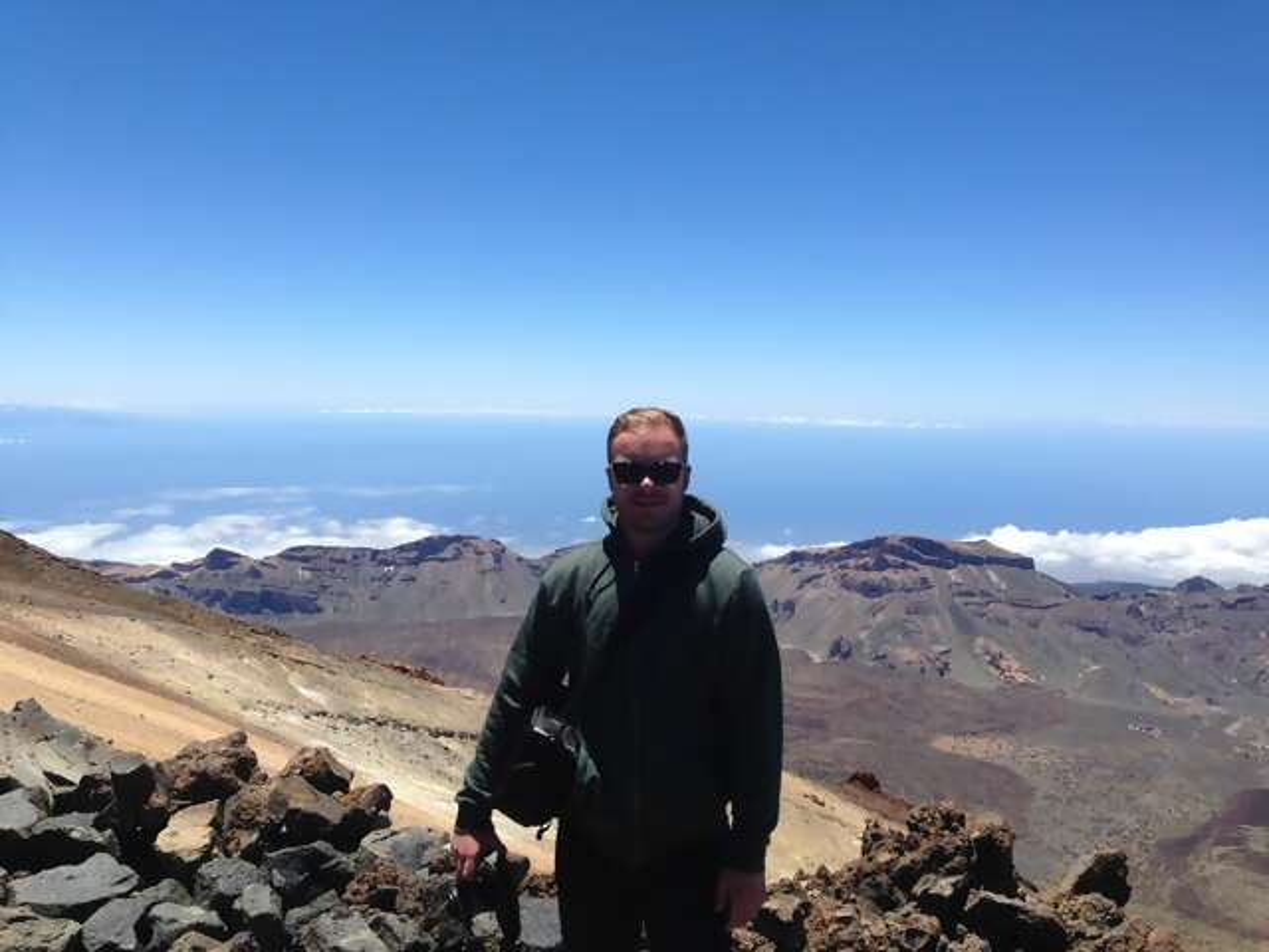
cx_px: 634
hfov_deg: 55.4
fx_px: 1210
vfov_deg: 42.9
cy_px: 476
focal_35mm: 33
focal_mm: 4.12
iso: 50
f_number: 2.4
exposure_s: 1/1938
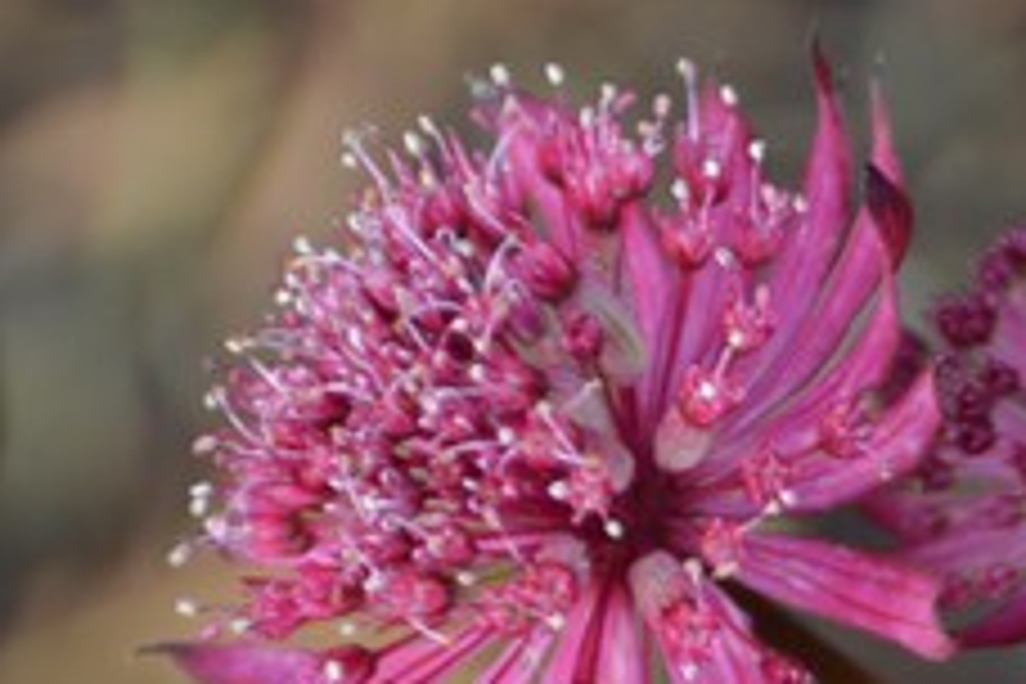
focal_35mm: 417
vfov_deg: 3.3
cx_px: 1580
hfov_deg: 4.9
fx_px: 11884
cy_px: 1168
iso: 200
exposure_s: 1/125
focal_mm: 62
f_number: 5.6
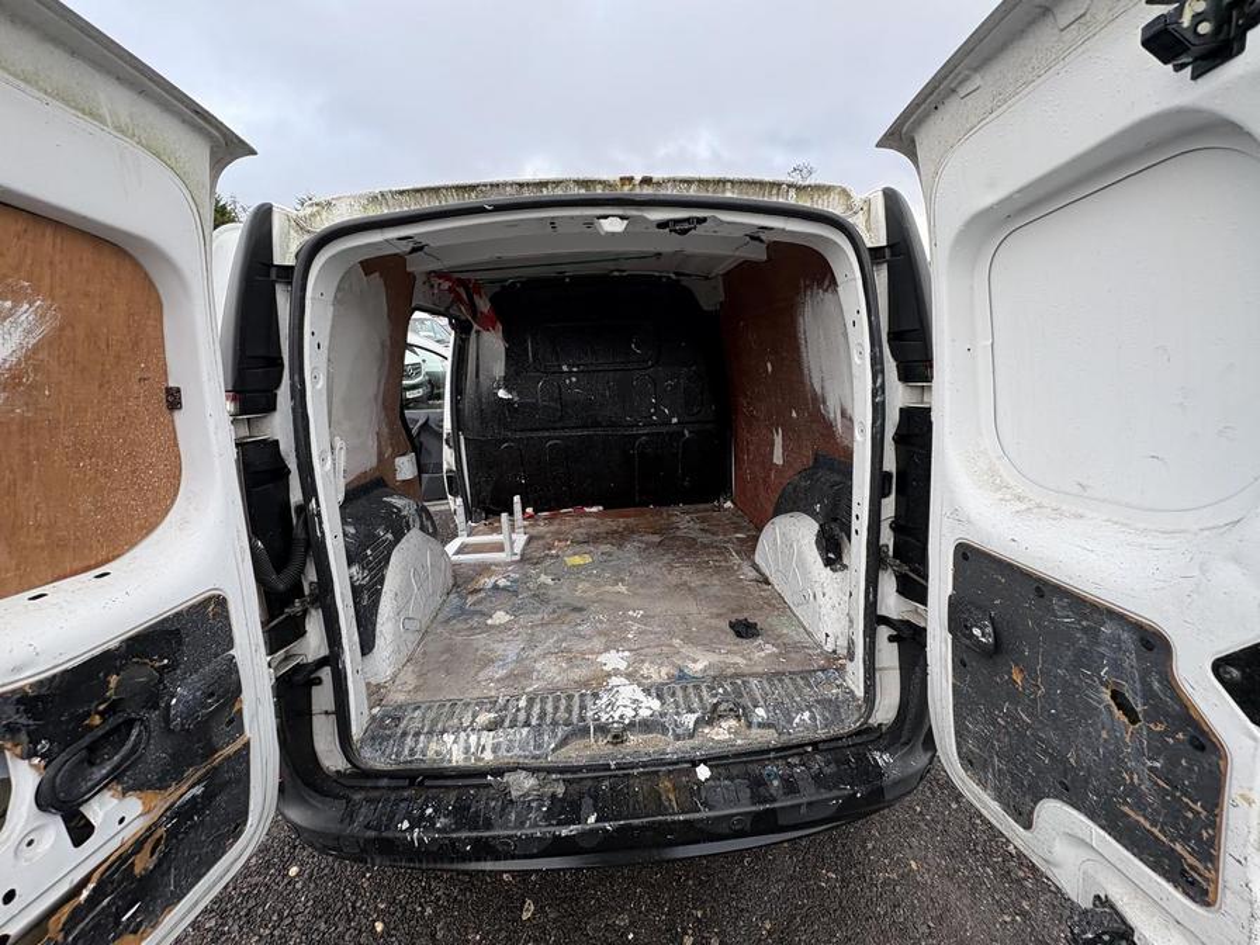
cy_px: 472
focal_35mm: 14
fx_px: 510
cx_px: 630
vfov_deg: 85.7
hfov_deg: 102.1
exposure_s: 1/136
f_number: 2.2
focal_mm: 2.22
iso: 80
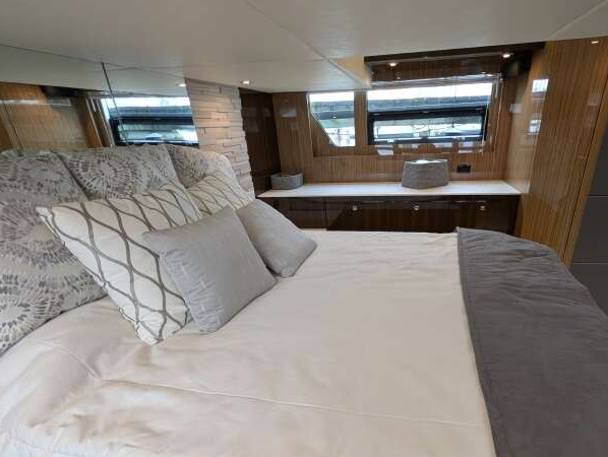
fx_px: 281
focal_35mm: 16
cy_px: 270
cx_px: 360
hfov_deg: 93.4
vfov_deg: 77.5
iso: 163
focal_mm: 2.02
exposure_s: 1/82.8
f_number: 1.7
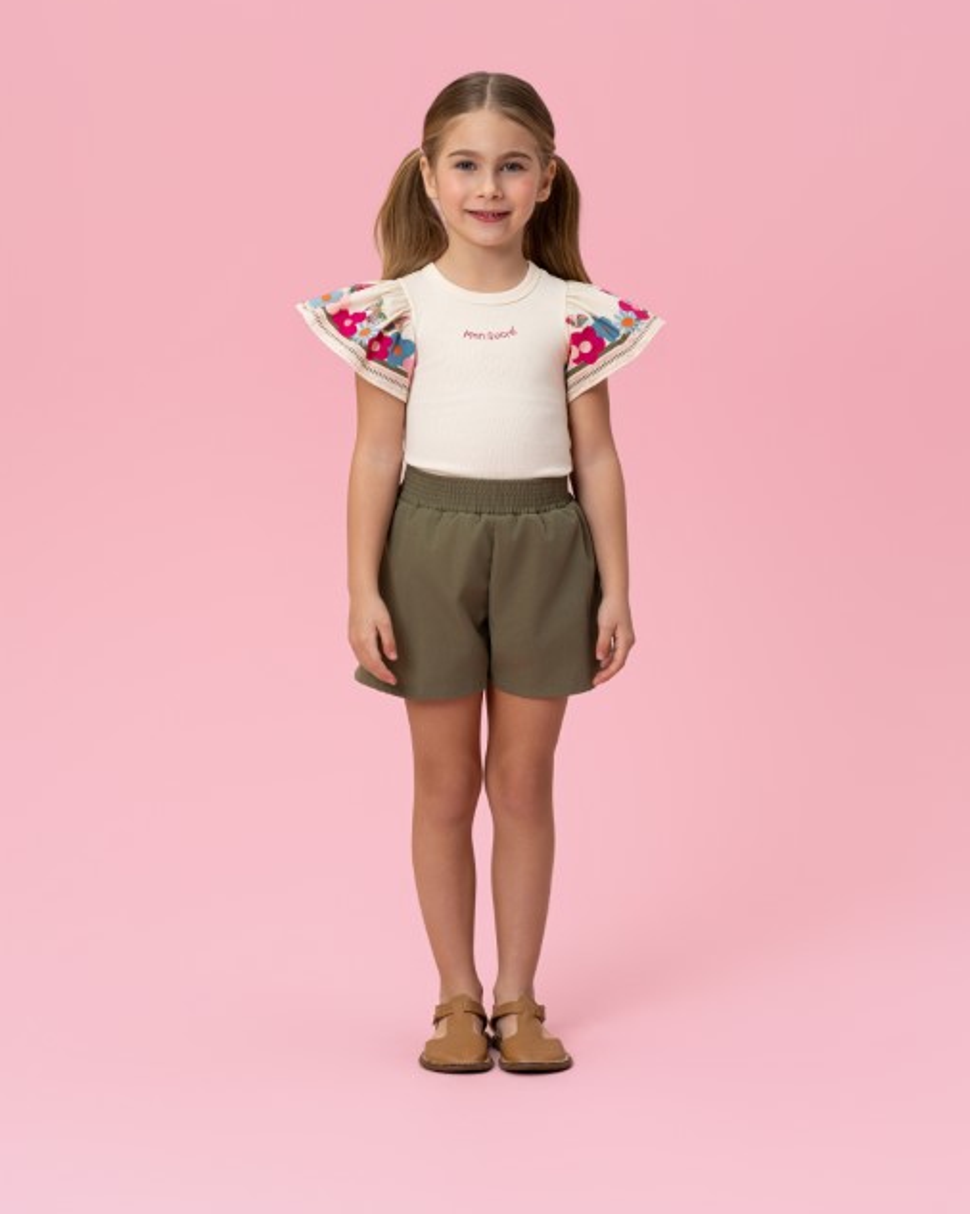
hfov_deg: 18.7
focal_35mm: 82
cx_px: 487
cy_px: 556
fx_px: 2944
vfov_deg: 23.3
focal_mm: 72
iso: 100
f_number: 6.3
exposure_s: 1/125
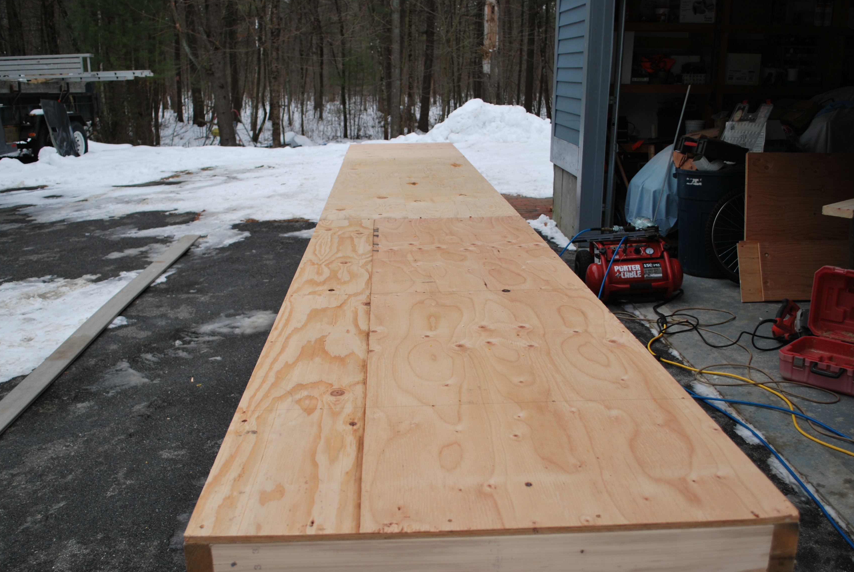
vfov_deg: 38.9
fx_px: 808
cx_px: 405
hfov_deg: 55.7
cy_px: 321
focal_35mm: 34
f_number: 3.8
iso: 100
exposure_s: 1/400
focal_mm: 20
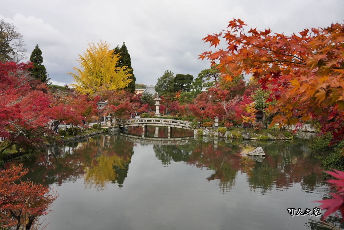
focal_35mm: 32
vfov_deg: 41.2
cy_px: 115
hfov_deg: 58.9
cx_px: 172
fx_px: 305
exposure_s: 1/2500
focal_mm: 31.9
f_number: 9
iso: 3200
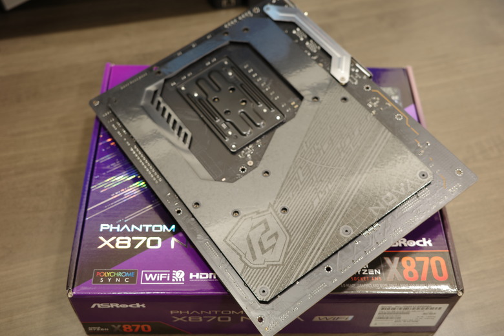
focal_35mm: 40
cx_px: 252
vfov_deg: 33.4
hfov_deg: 48.5
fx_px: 560
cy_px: 168
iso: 100
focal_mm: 26
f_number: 2.8
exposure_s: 1/10
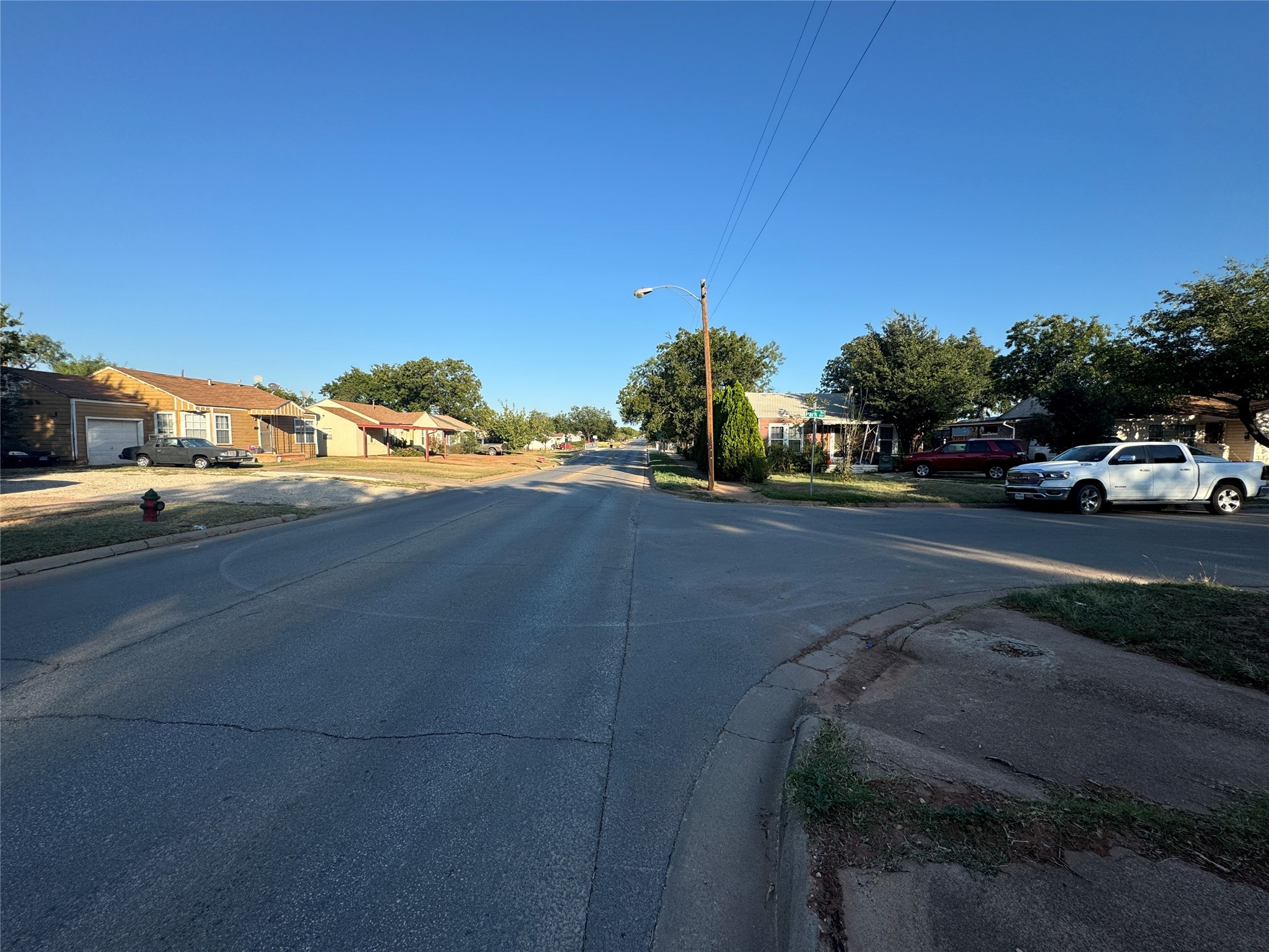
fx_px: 513
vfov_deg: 85.7
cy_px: 476
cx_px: 634
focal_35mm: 14
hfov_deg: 102.1
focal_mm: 2.22
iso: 50
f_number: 2.2
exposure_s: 1/1094
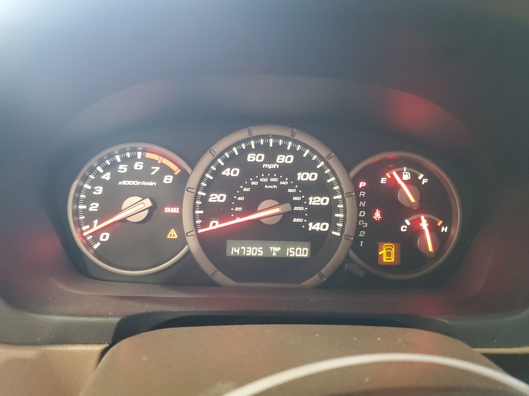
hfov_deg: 67.3
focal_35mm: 26
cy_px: 198
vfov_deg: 53.1
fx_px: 397
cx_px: 264
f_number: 1.5
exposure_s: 1/40
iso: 325
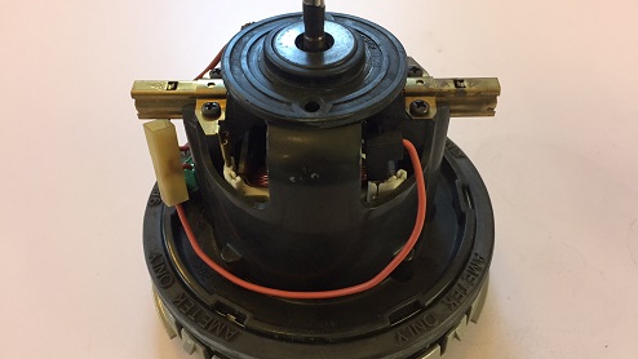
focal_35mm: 32
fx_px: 541
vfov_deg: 36.7
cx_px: 322
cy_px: 184
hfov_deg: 61.0
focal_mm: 4.15
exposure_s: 1/33
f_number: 2.2
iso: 160
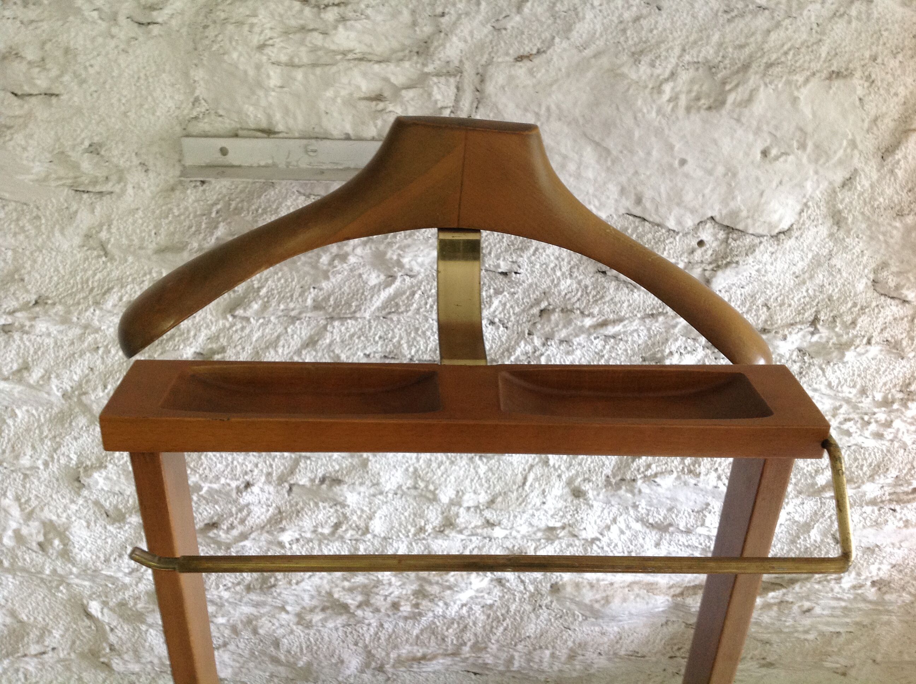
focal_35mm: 35
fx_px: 925
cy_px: 342
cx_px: 458
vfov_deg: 40.6
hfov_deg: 52.7
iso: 125
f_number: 2.4
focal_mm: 4.28
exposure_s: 1/15
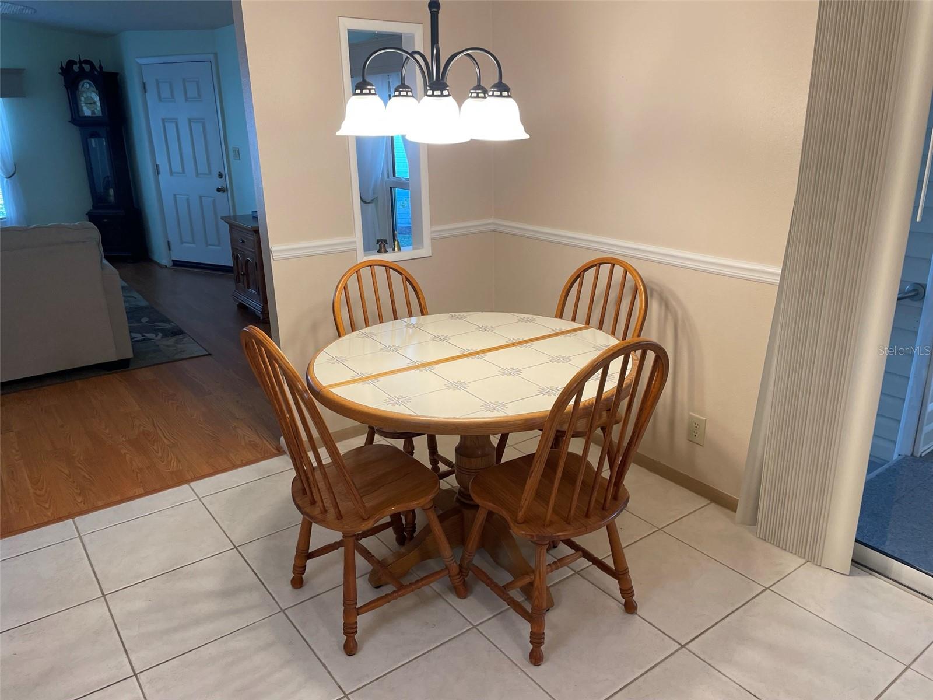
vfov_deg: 53.1
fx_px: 701
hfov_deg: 67.3
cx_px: 466
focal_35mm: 26
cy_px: 350
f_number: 1.6
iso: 64
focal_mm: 4.2
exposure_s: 1/60
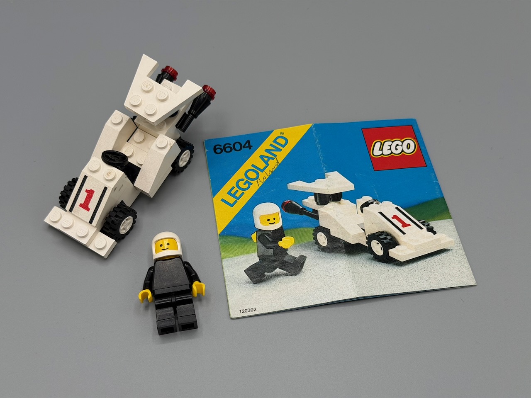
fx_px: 736
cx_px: 266
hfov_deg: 39.7
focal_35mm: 48
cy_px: 199
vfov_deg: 30.3
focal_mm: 6.76
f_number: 1.78
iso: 64
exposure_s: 1/810
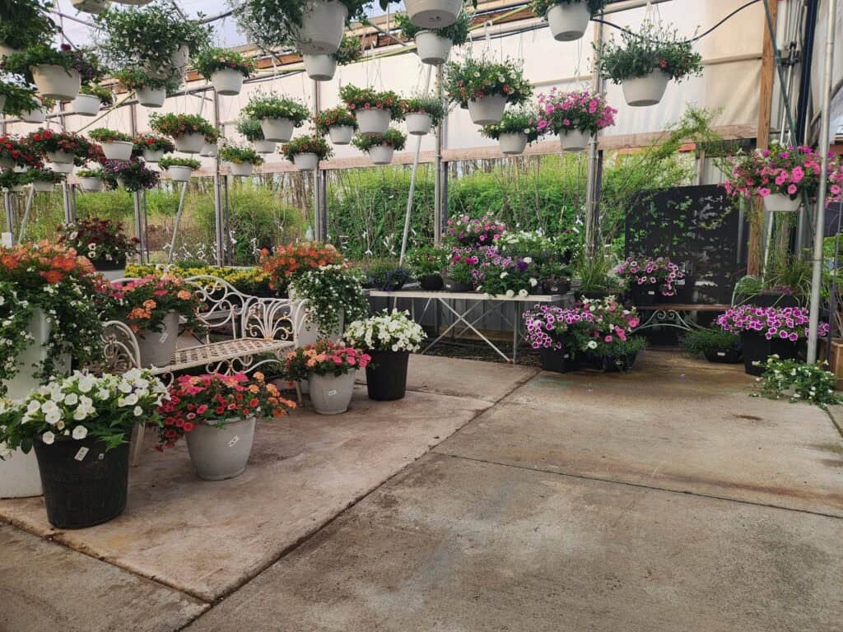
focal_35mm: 23
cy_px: 316
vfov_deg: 58.9
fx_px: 560
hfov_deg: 73.9
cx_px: 422
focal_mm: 5.4
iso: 20
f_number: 1.8
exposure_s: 1/237
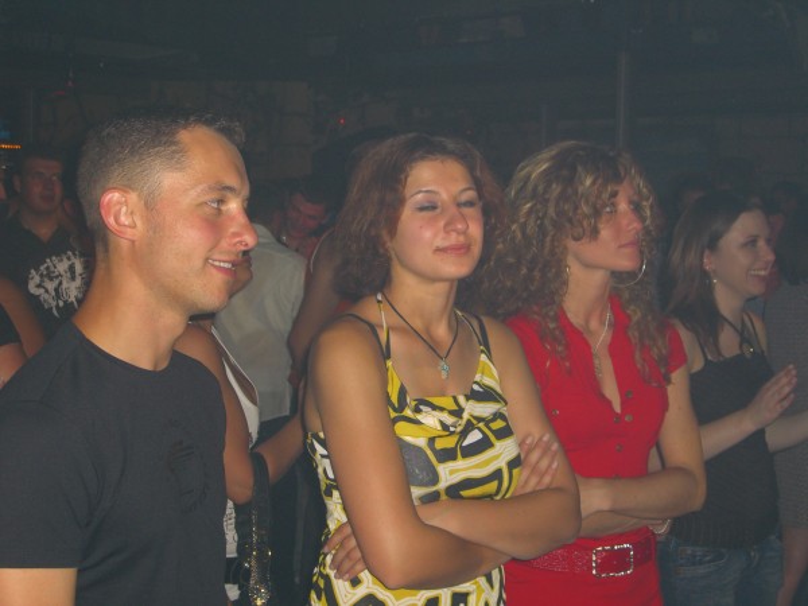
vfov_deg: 25.7
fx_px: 1330
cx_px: 404
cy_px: 303
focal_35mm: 57
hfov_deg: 33.8
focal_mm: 11.8
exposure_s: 1/60
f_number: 3.6
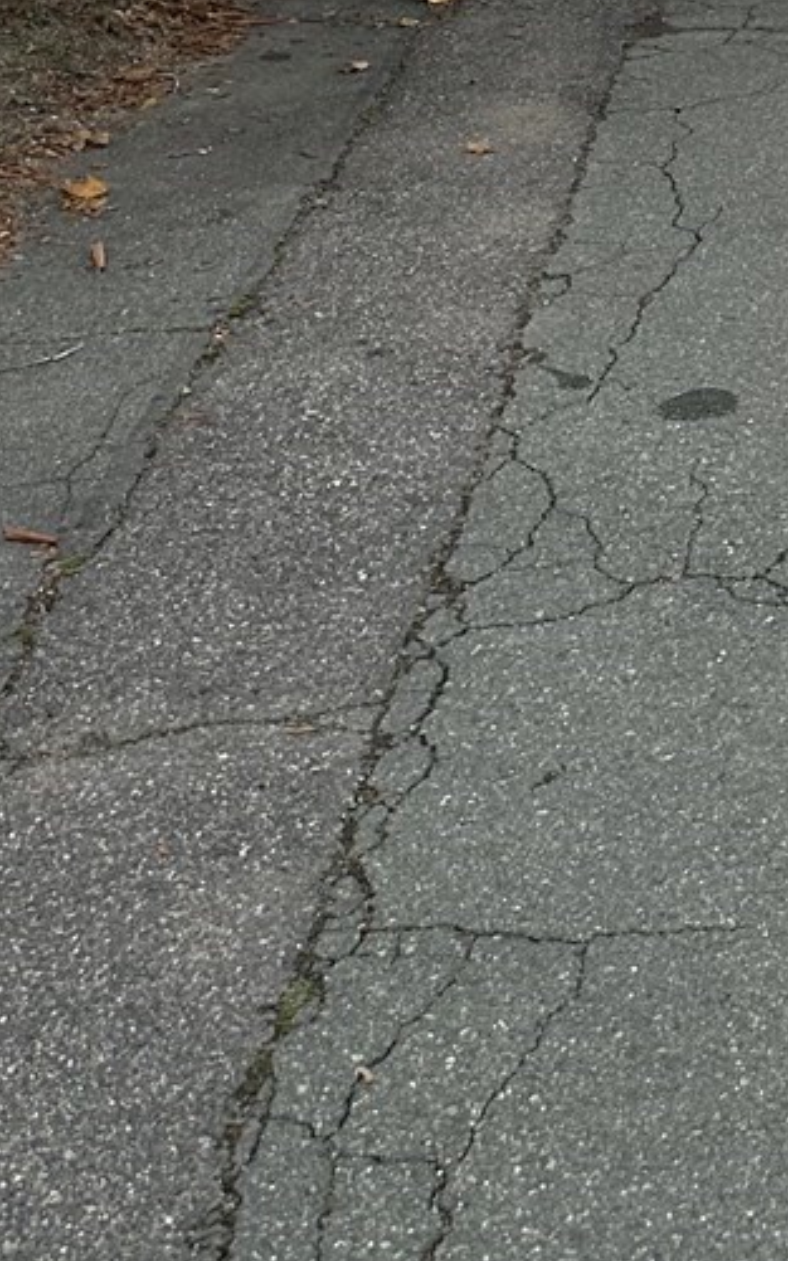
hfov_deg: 14.9
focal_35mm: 78
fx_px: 2681
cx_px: 1359
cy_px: -418
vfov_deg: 23.2
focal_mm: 6.86
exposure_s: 1/2591
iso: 80
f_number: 1.78
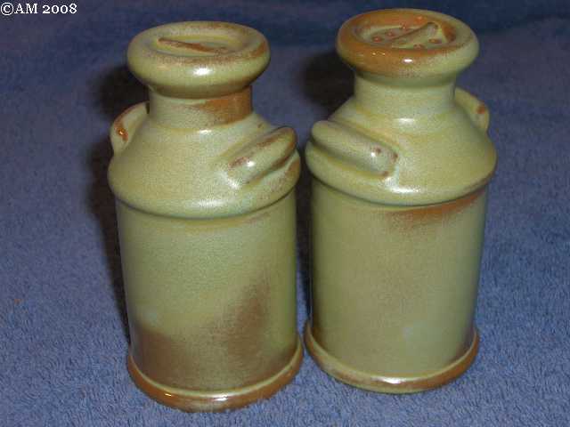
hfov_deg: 29.4
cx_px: 285
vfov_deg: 22.3
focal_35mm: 66
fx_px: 1087
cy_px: 214
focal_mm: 13.7
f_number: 7.6
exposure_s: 1/30
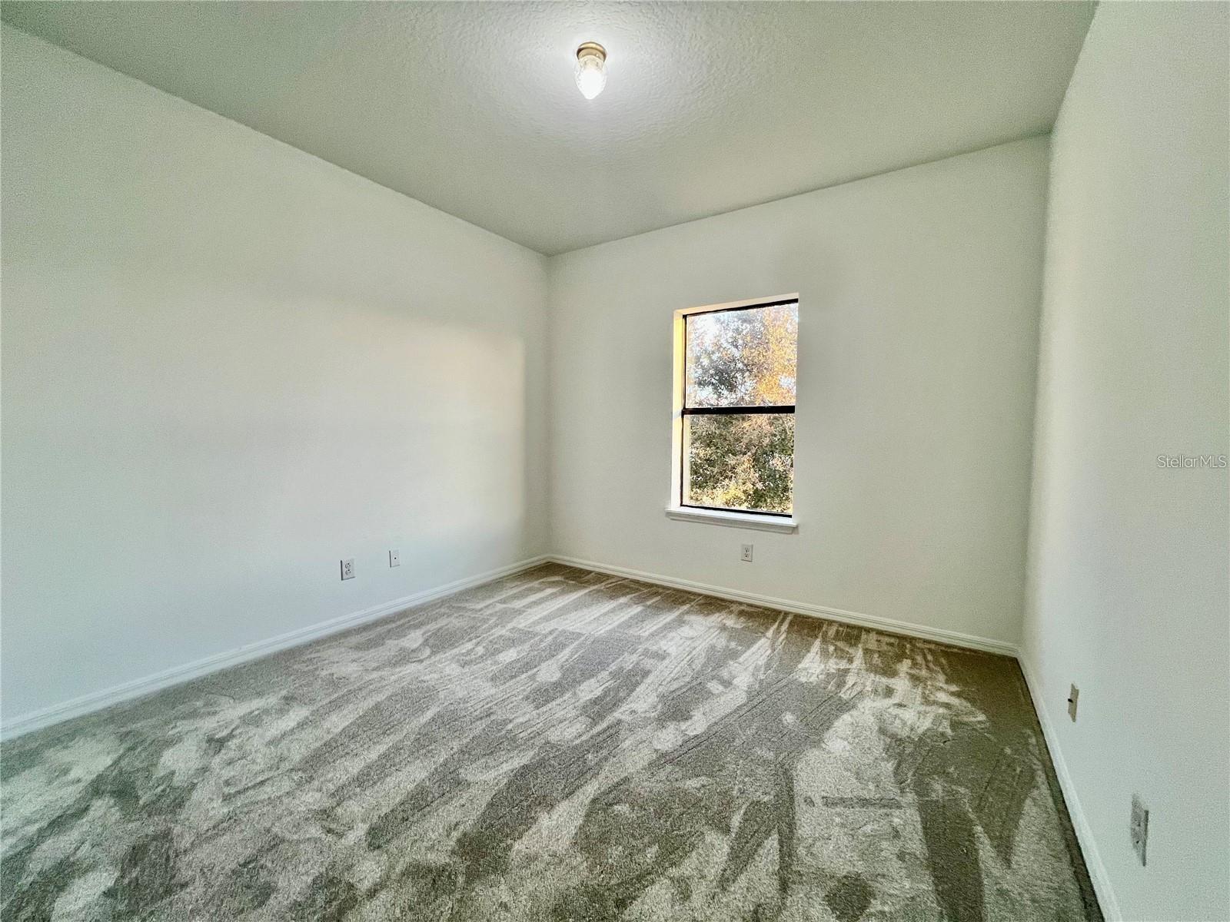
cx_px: 615
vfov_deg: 89.9
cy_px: 461
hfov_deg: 106.2
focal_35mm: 13
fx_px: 462
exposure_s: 1/120
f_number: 1.8
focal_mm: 1.57
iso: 160
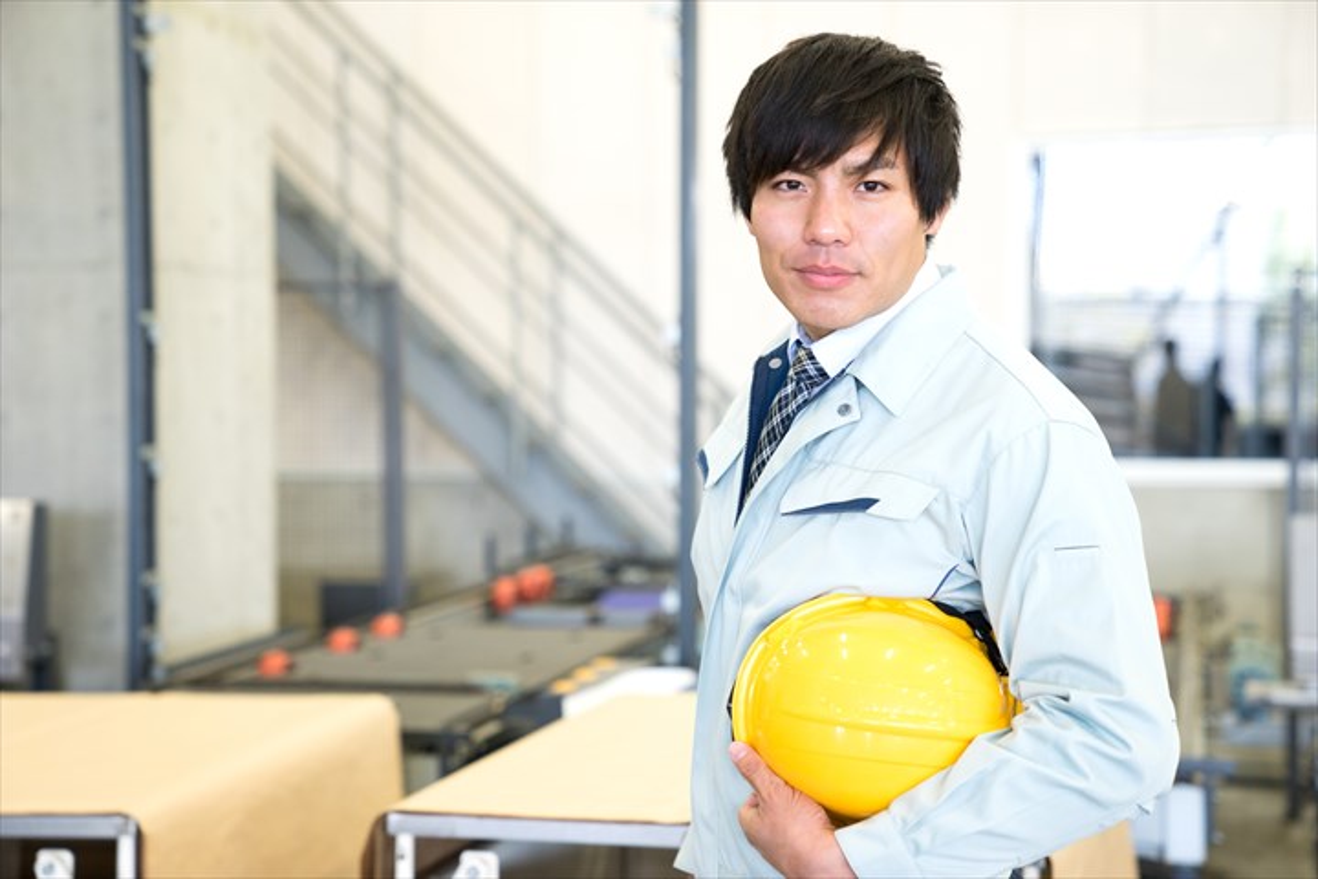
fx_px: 2489
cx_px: 659
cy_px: 440
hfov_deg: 29.7
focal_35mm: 68
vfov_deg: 20.0
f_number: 2.8
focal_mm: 68
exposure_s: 1/80
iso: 400
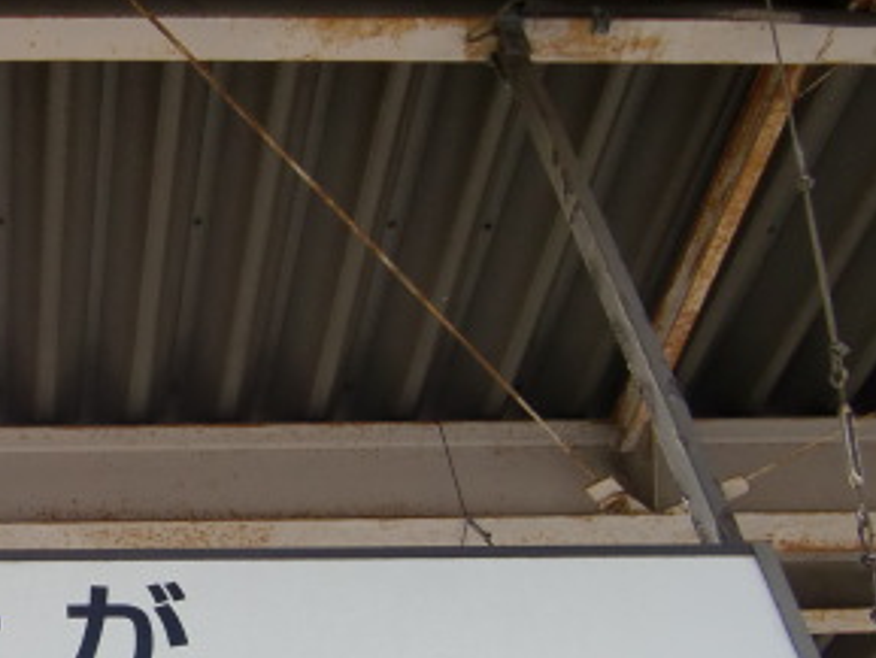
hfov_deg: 29.3
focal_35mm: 62
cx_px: 15
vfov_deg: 23.4
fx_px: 1570
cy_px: 491
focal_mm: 4.9
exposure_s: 1/100
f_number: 2.6
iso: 64
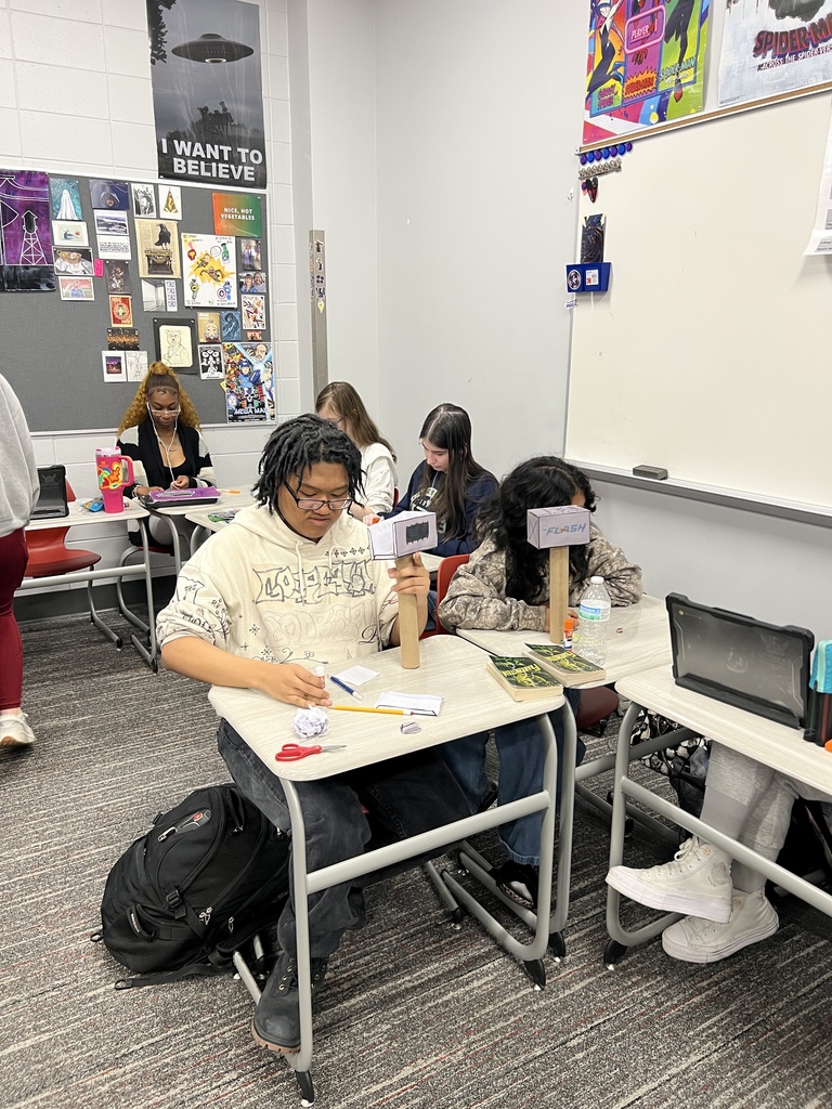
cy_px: 554
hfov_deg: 53.1
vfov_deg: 67.3
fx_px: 833
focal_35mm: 26
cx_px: 416
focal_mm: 5.7
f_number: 1.5
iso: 125
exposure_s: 1/60
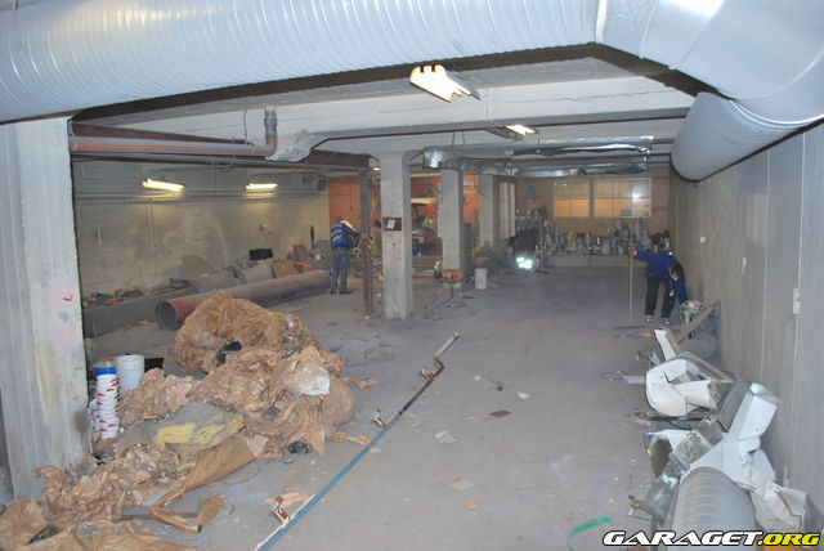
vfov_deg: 48.0
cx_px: 412
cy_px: 276
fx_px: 619
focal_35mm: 27
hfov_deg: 67.3
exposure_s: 1/60
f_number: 3.5
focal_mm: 18
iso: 200
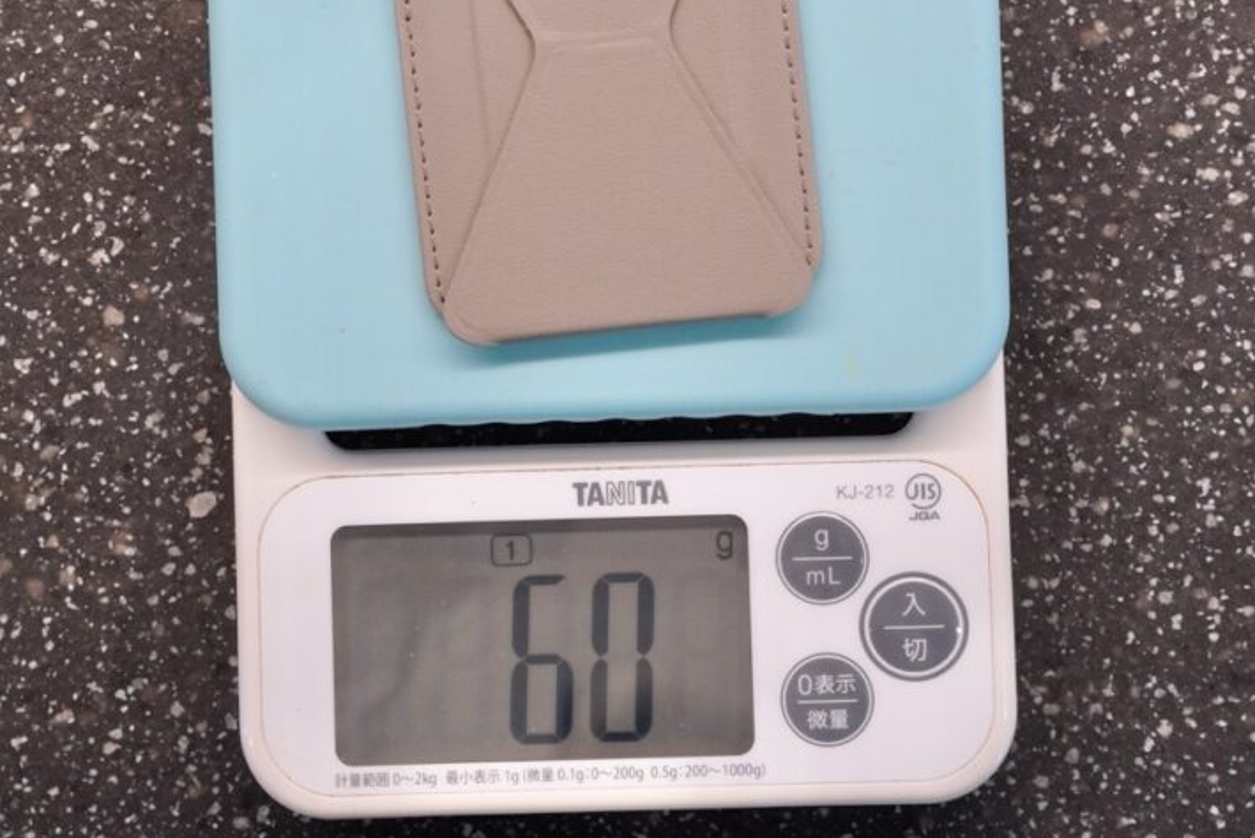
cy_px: 252
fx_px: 2641
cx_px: 608
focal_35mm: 76
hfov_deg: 26.7
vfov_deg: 18.0
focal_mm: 35
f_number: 5.6
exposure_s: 1/60
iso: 1250
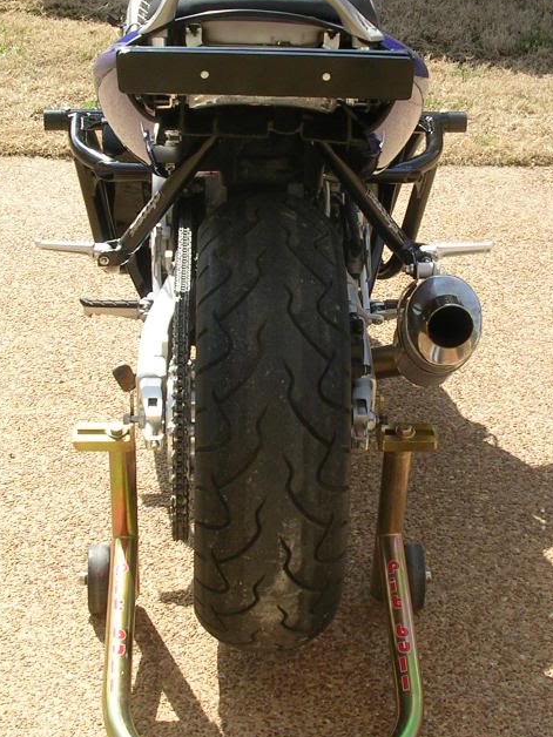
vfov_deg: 25.9
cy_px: 303
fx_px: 1598
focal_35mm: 75
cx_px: 295
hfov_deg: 19.6
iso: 50
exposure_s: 1/133
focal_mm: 7.1
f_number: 6.1
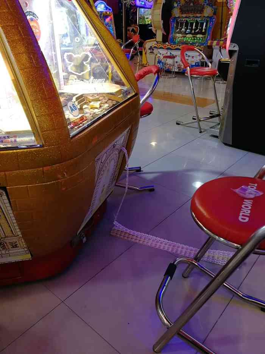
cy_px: 177
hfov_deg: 51.4
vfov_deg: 65.3
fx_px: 276
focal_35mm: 27
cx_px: 132
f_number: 2.2
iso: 160
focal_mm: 3.95
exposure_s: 1/33.3
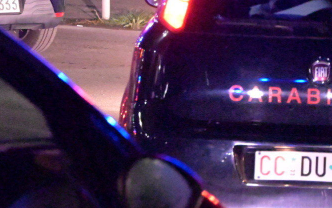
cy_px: 12
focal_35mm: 283
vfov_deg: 4.6
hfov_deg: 7.4
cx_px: 15
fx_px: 2561
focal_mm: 96
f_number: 5.6
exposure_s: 1/160
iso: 51200
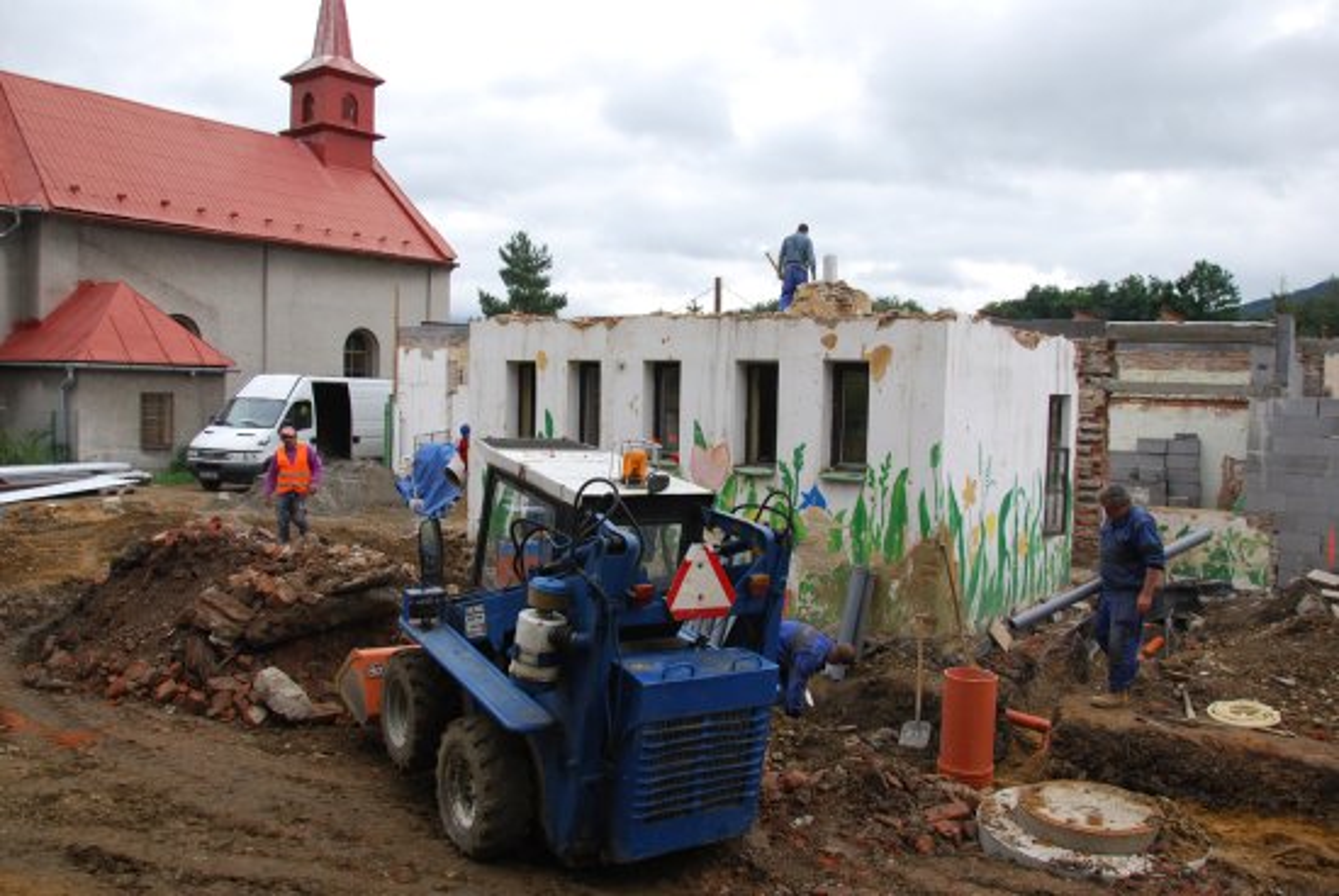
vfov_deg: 48.0
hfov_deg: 67.3
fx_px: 1005
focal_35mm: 27
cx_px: 670
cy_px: 448
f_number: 5.6
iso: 160
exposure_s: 1/125
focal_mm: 18
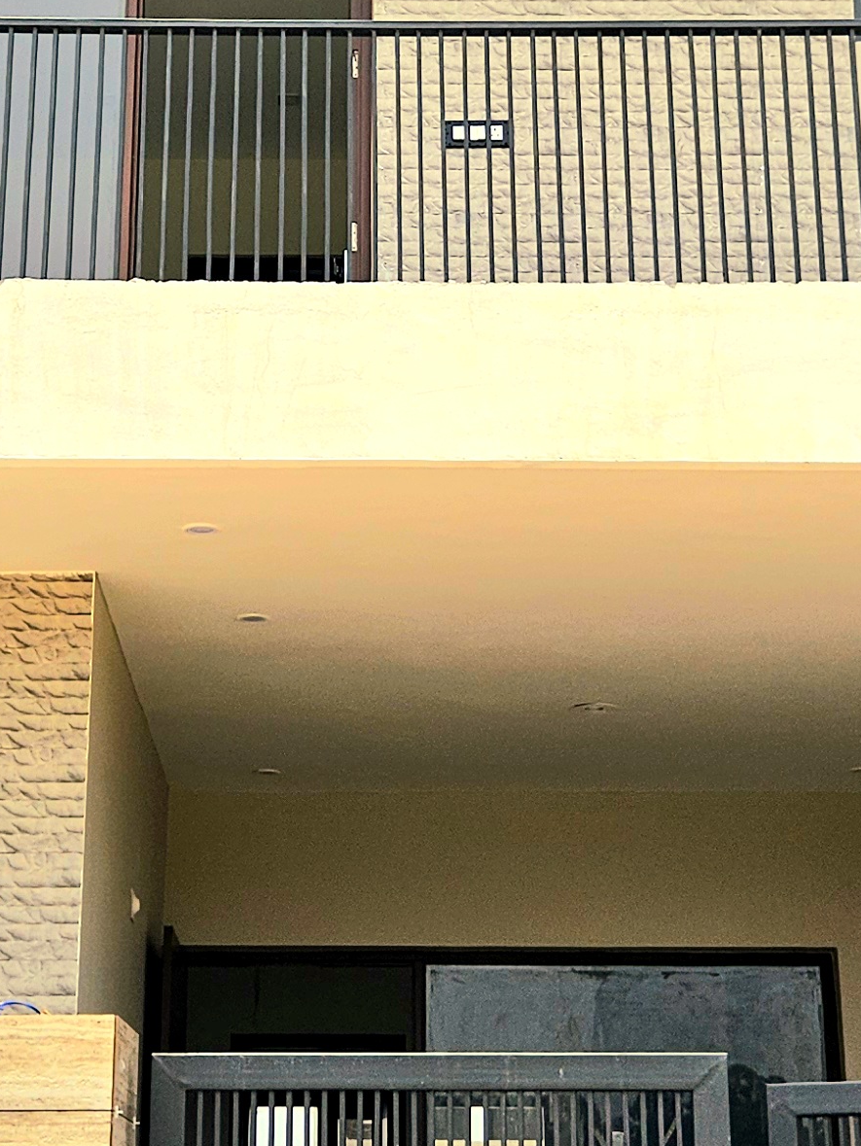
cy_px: 407
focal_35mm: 78
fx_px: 2585
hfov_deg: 18.9
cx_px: 387
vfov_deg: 24.9
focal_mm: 5.4
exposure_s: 1/5000
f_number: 1.8
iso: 25
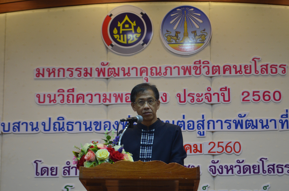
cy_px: 96
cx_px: 144
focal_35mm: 82
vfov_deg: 16.5
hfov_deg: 24.7
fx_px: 661
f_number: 5.6
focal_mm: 55
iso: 1000
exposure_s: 1/60
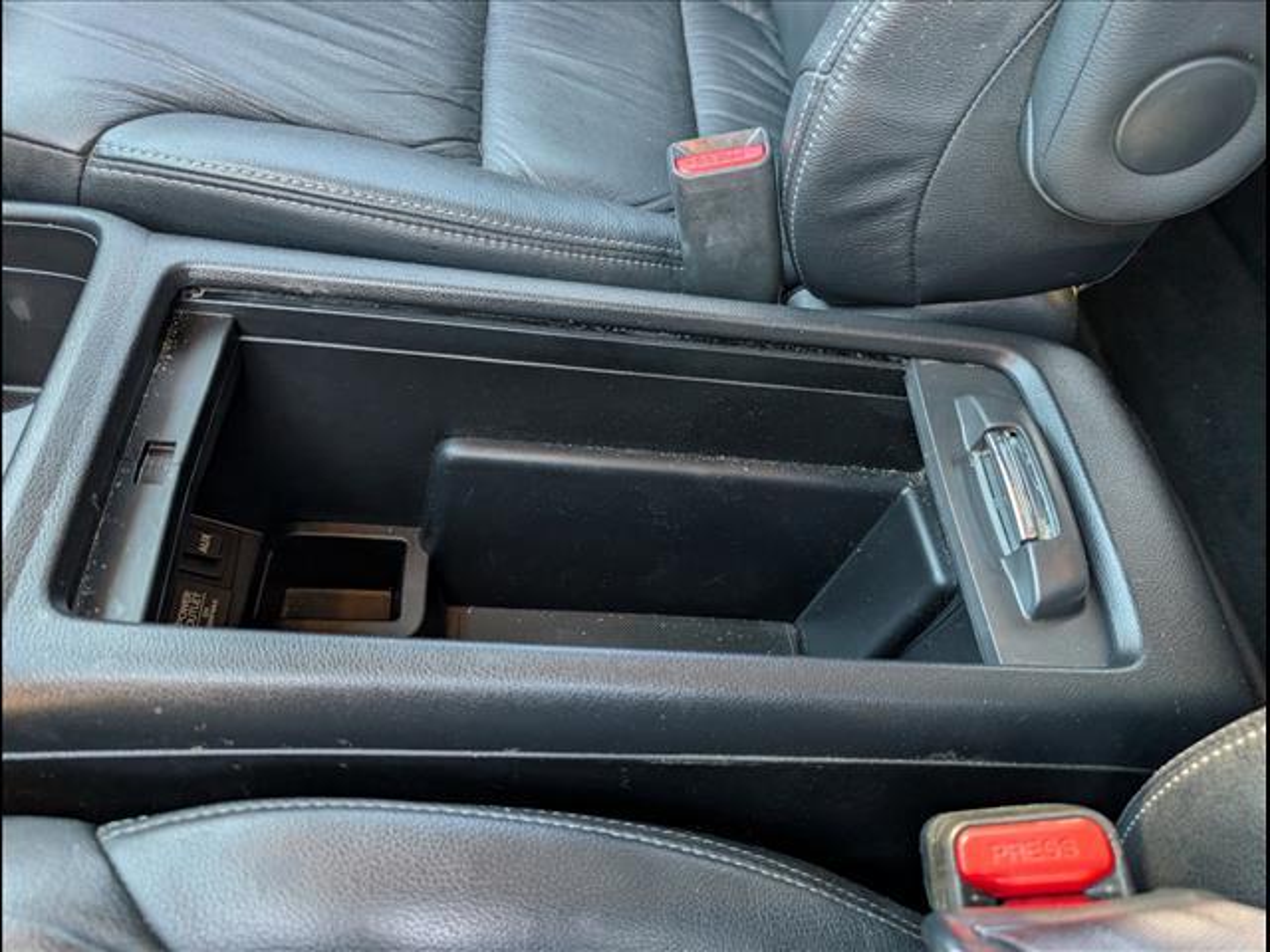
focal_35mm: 24
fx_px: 881
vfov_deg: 56.8
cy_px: 476
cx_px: 635
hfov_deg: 71.6
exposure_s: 1/114
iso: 718
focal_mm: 6.9
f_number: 1.68
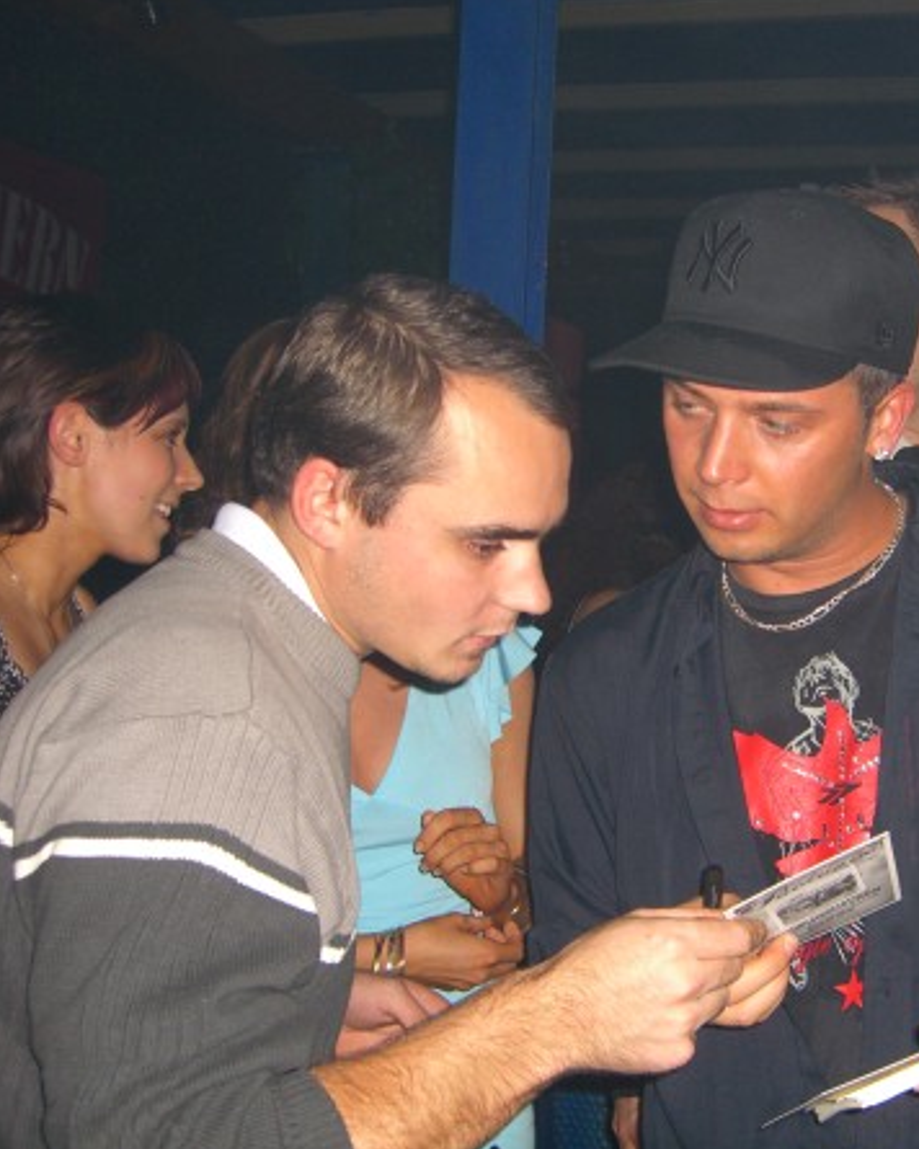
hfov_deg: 29.8
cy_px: 573
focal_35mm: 50
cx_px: 687
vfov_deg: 37.3
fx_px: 1700
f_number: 2.8
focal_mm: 7.9
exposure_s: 1/60
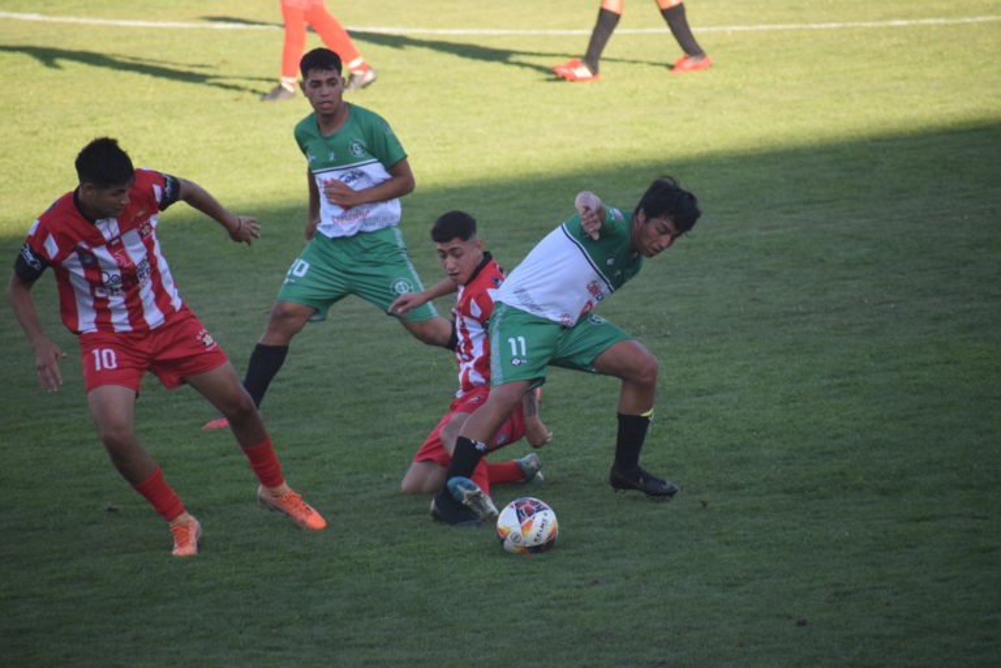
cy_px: 334
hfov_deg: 4.6
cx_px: 500
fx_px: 12512
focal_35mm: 450
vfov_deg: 3.1
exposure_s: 1/800
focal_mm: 300
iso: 800
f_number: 6.3
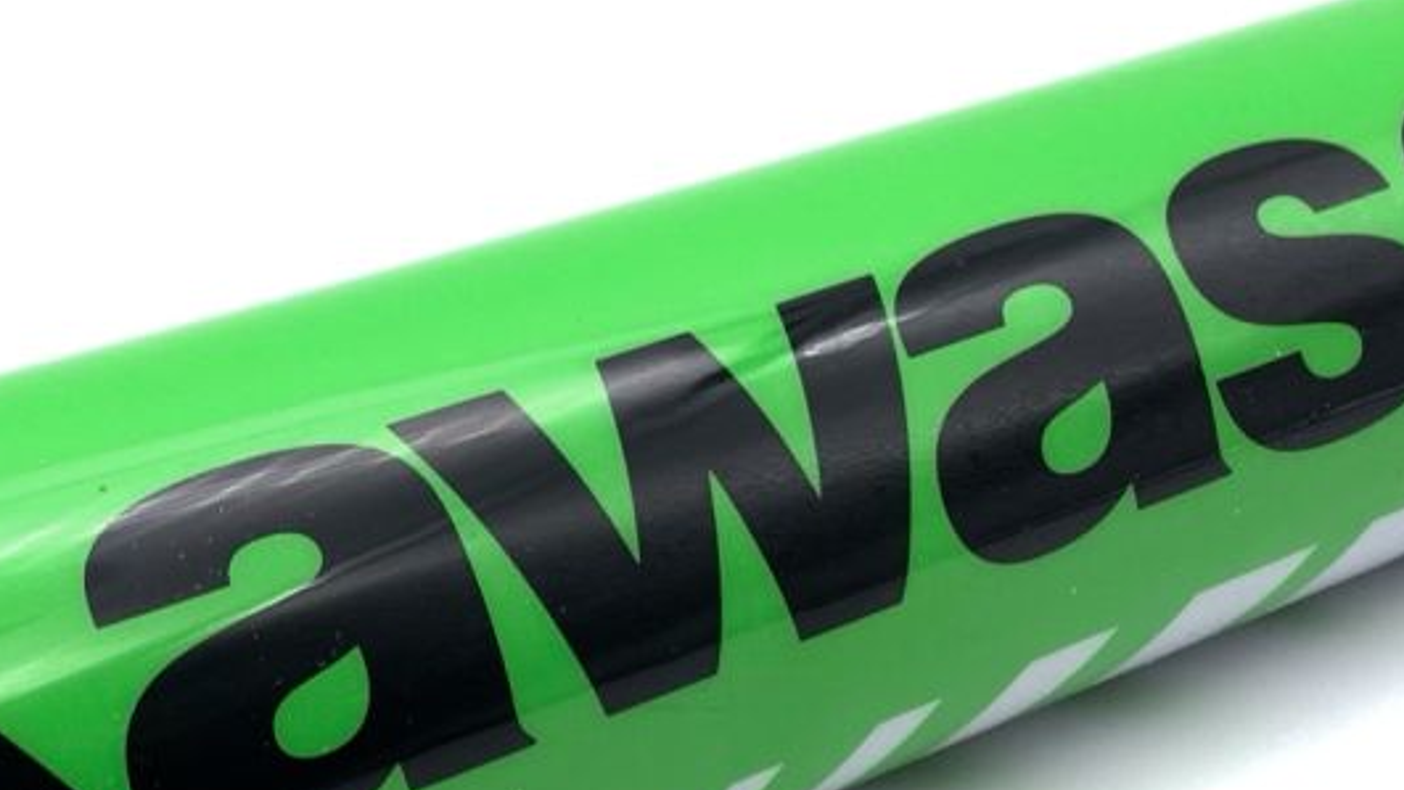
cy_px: 664
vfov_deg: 18.6
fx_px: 2383
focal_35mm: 64
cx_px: 590
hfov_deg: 32.8
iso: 25
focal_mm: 4.25
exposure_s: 1/179
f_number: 1.8
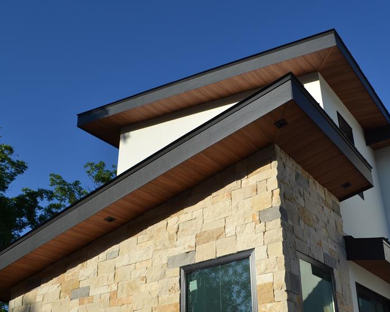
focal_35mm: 37
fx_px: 427
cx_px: 260
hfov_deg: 48.3
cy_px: 180
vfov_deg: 40.0
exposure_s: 1/250
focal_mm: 18
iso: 100
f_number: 8
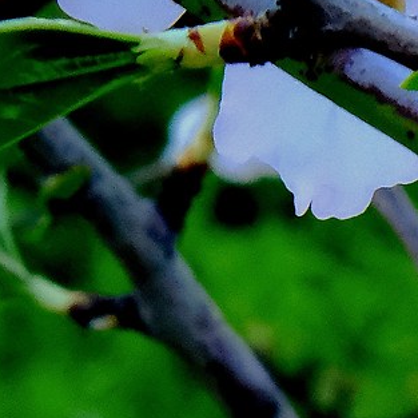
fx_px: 7391
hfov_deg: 3.2
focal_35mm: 541
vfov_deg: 3.2
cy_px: 785
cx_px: 1274
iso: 4000
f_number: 18
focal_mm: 55
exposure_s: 1/105
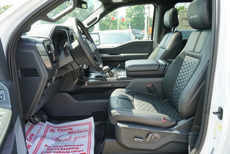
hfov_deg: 61.9
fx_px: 192
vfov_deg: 43.6
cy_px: 77
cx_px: 115
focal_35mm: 30
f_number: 5
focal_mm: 30
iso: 100
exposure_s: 1/80
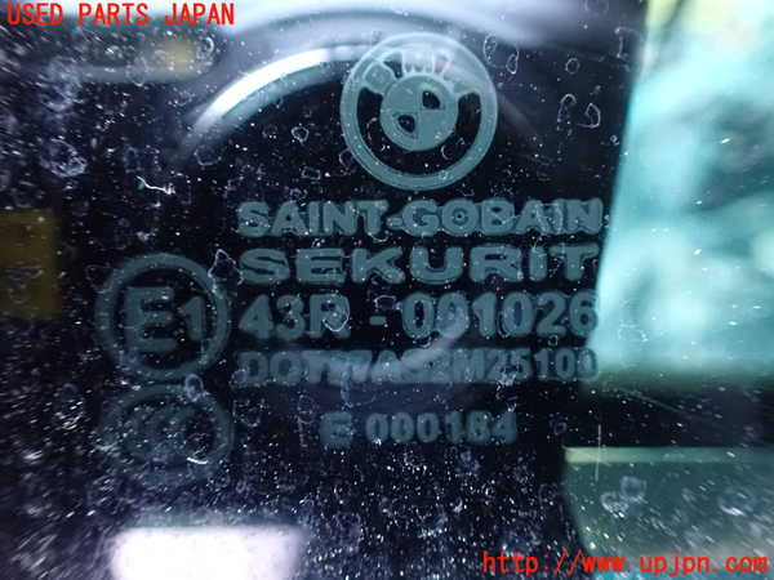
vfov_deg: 46.8
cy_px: 290
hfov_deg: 60.0
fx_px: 671
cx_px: 387
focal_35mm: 30
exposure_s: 1/15
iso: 1600
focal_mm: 5.4
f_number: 2.3
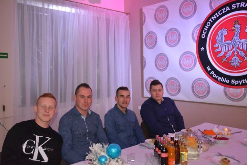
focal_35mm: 33
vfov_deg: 40.0
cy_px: 82
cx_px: 124
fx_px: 226
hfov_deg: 57.2
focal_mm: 22
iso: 2500
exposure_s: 1/60
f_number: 3.8
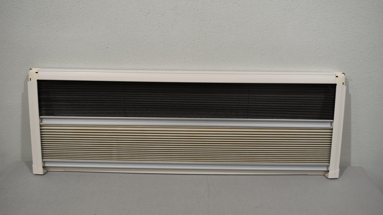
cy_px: 125
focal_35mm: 32
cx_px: 193
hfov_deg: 61.0
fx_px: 325
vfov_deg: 36.6
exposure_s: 1/125
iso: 320
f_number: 5.6
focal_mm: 20
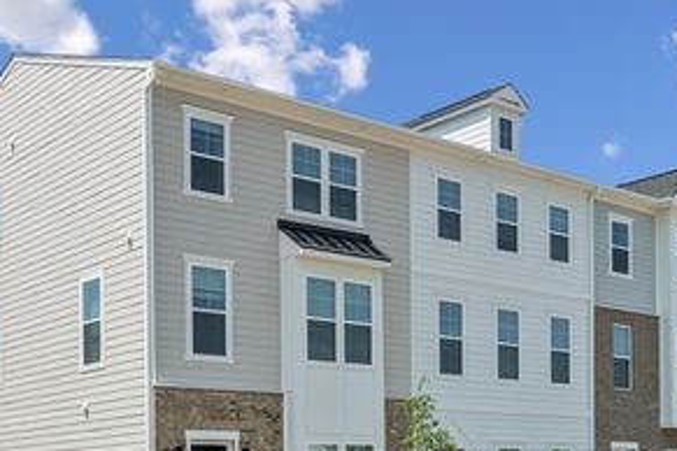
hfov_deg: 36.2
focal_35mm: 55
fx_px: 1034
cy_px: 273
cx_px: 377
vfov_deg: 24.6
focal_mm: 32
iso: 100
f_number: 5
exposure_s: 1/1000
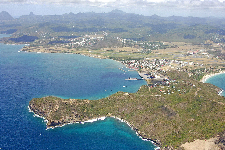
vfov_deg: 36.8
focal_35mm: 36
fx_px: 225
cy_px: 75
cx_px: 112
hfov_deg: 53.2
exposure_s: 1/1250
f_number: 6.3
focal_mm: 24
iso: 400
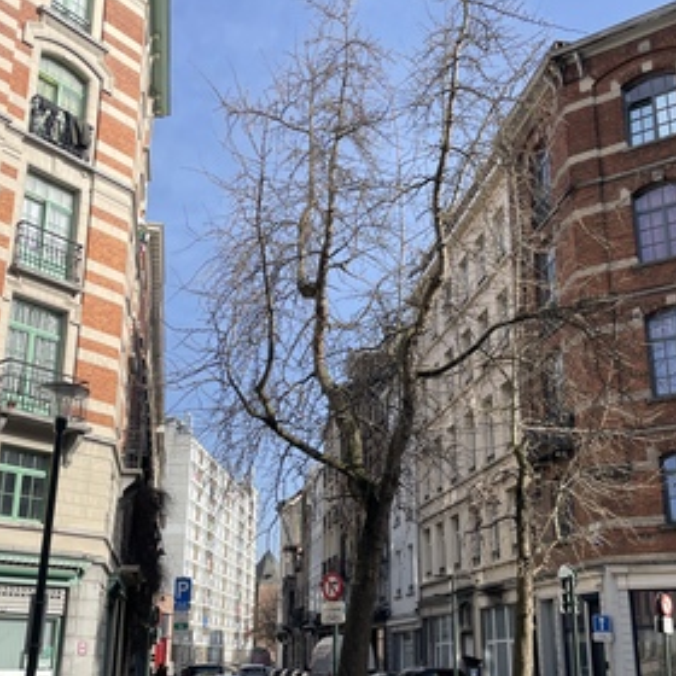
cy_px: 377
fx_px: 906
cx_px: 337
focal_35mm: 41
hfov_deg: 40.9
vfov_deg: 40.9
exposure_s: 1/2959
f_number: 1.6
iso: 32
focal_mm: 4.2
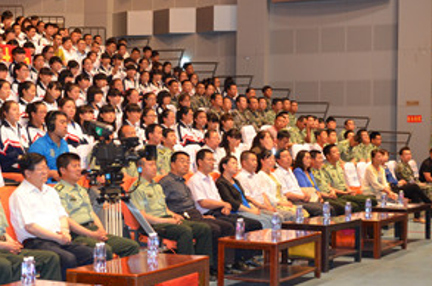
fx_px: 934
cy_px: 153
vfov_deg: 17.4
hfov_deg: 25.7
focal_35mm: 78
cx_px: 114
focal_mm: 25
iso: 800
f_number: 4
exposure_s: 1/60
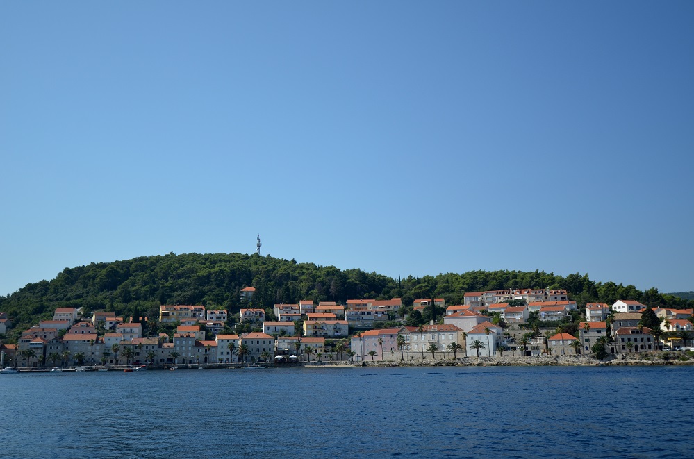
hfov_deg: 53.2
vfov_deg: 36.7
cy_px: 230
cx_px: 347
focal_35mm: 36
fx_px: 692
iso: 125
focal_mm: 24
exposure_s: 1/1250
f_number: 4
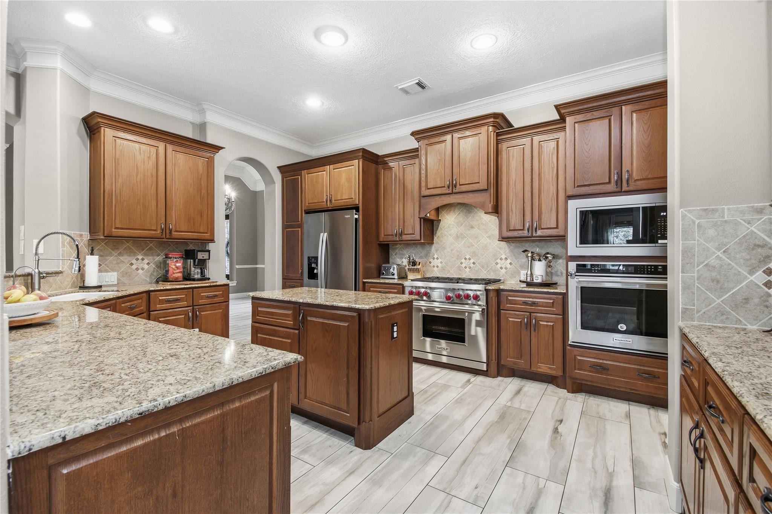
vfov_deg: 77.3
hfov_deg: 100.4
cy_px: 257
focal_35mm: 15
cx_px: 386
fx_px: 322
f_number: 8
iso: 320
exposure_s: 1/6
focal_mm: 10
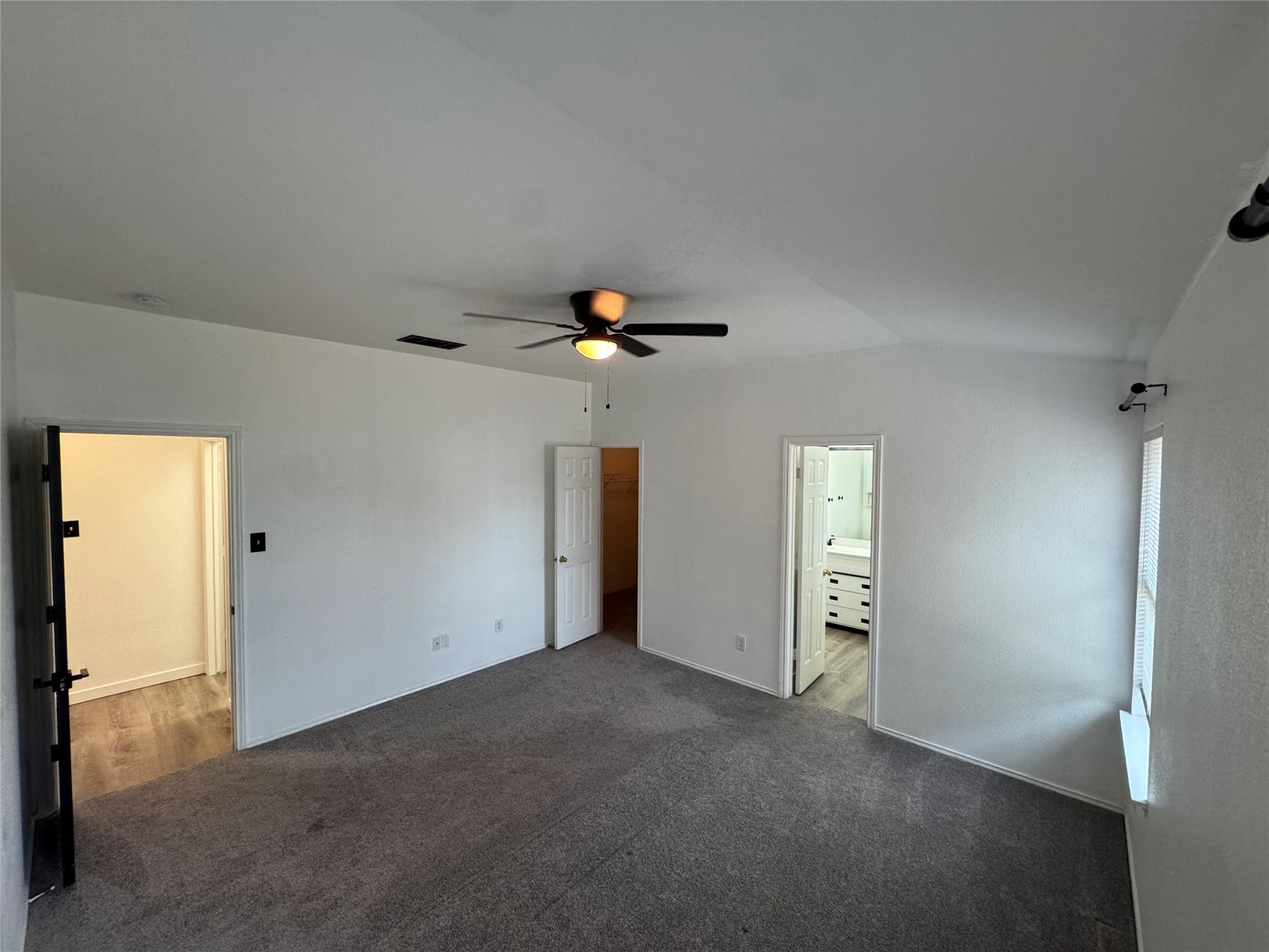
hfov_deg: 102.1
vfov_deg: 85.7
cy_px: 476
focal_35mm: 14
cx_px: 634
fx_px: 513
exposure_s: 1/120
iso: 320
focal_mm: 2.22
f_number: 2.2
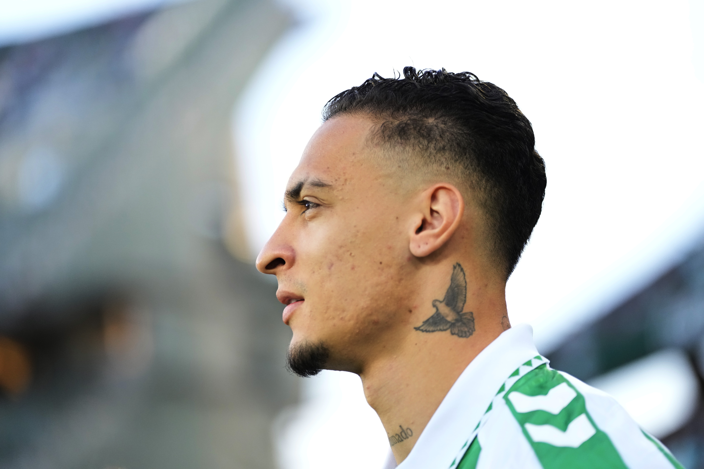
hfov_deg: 15.0
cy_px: 234
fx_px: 2679
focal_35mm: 137
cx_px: 352
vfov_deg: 10.0
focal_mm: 137
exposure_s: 1/2000
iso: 3200
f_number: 2.8
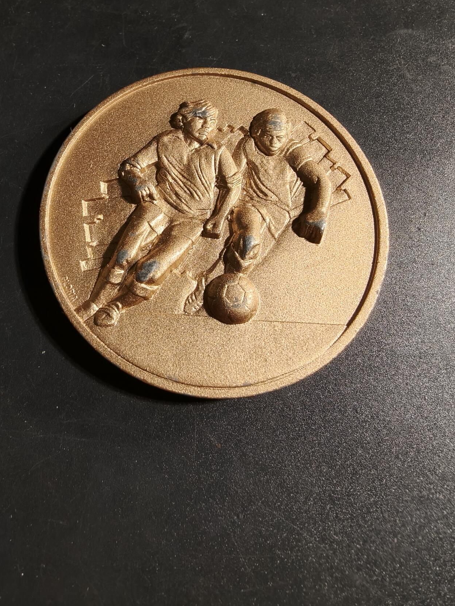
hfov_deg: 54.9
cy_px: 304
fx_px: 438
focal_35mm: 25
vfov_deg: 69.4
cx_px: 223
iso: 100
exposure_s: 1/100
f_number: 2
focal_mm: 2.32
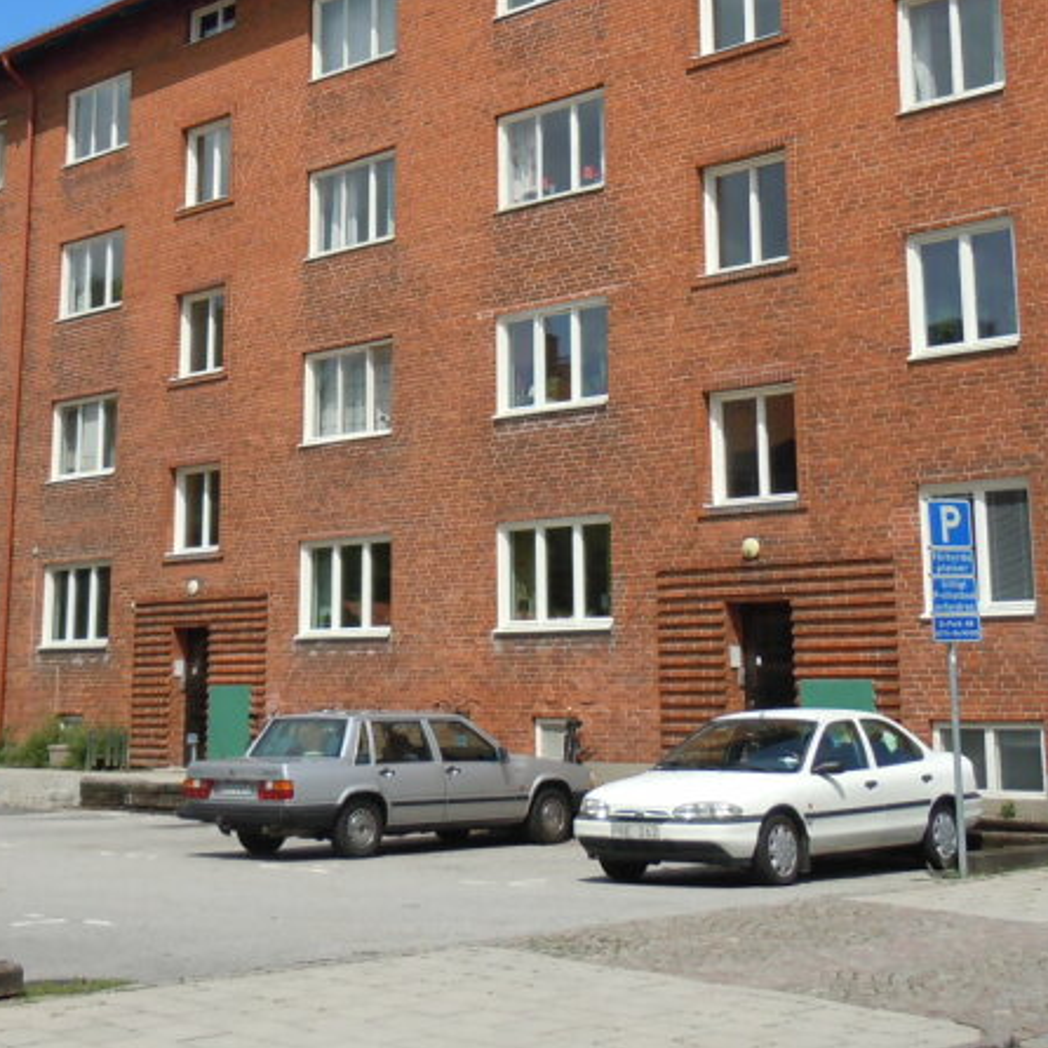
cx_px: 308
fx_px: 2021
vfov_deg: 28.5
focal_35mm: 59
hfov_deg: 28.8
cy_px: 230
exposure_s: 1/400
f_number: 7
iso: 100
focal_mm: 5.4
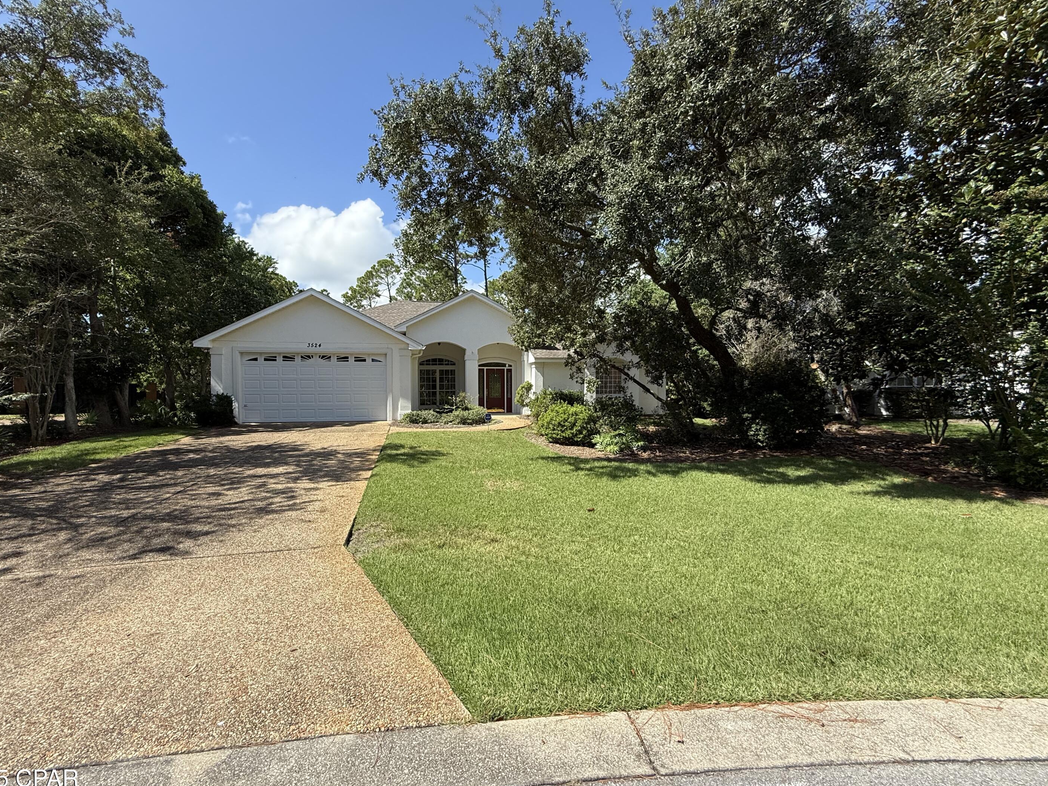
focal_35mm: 15
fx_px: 454
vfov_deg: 81.7
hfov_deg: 98.1
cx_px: 498
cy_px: 396
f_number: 2.2
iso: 64
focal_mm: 2.22
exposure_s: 1/1745
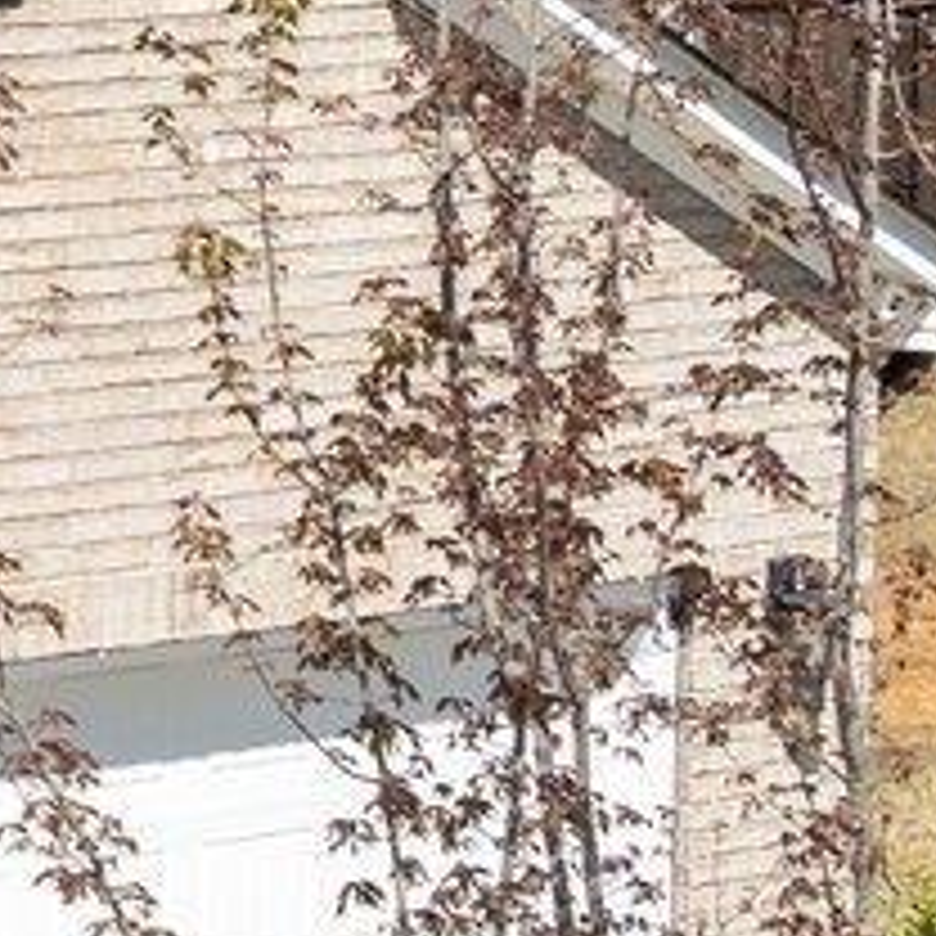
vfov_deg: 8.3
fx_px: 6394
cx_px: -2174
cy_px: -47
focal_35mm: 209
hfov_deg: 7.2
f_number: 4.5
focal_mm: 12.29
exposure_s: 1/120
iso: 100
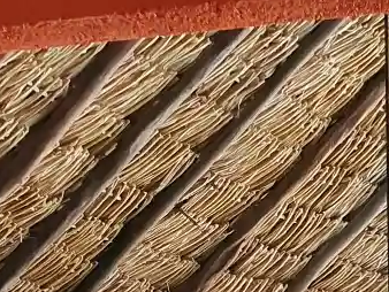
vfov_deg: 8.5
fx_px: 1743
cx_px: 458
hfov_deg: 12.5
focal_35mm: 155
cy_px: 785
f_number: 2.4
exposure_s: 1/100
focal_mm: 4.32
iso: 80
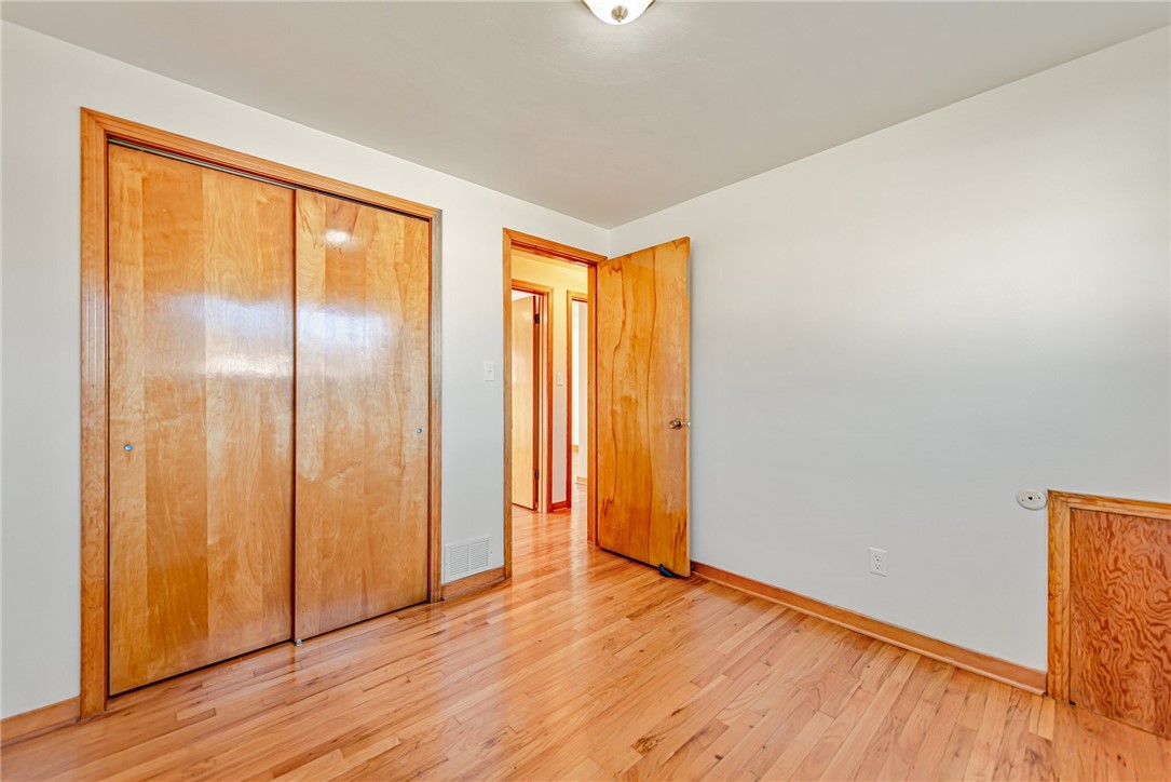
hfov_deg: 104.2
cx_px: 586
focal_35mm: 14
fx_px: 455
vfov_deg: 81.2
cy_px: 391
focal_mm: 14
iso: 50
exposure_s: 1/250
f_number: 2.8
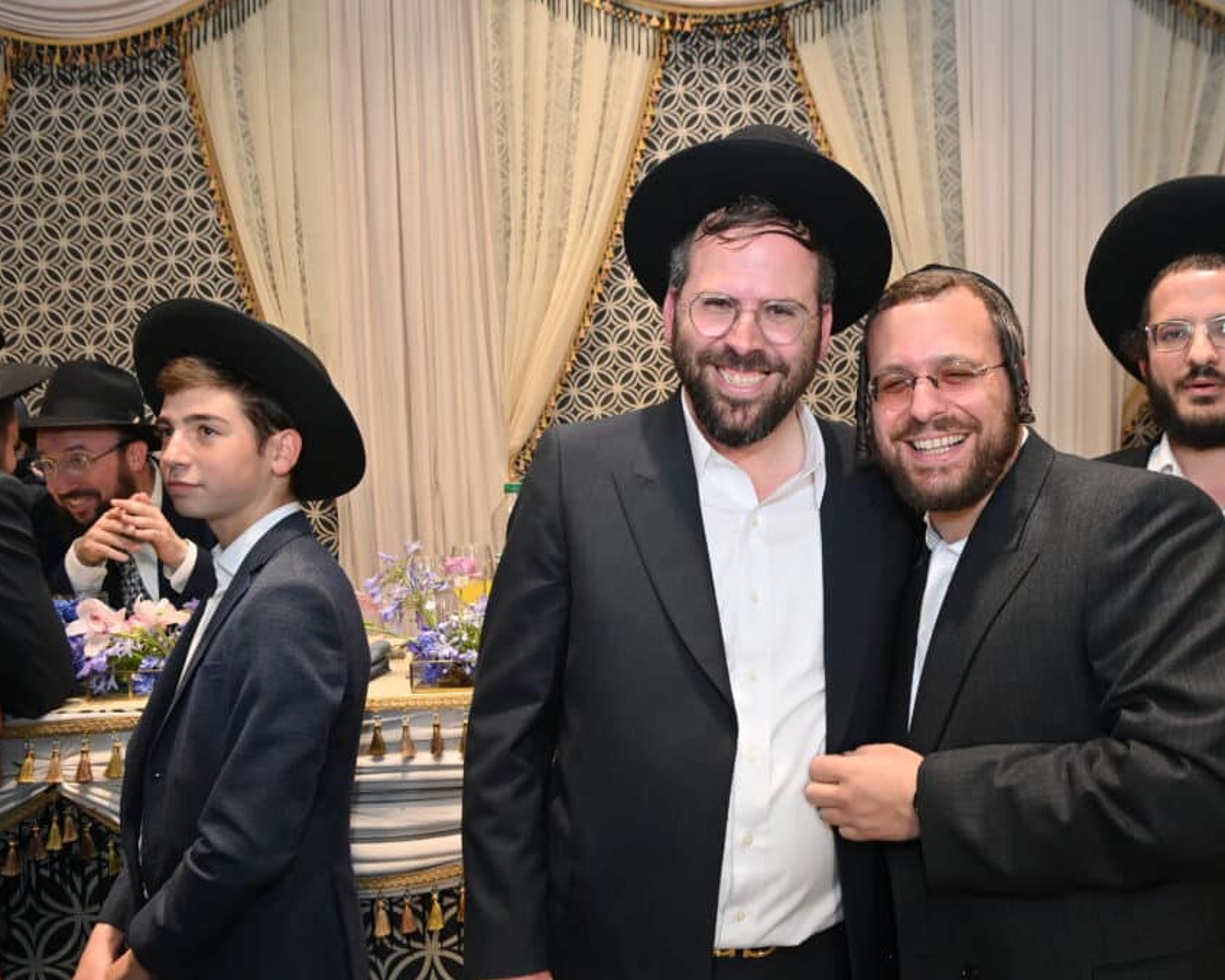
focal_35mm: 34
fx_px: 1232
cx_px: 730
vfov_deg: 43.3
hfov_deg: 52.5
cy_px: 492
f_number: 6.3
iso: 1600
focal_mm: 30
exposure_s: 1/125
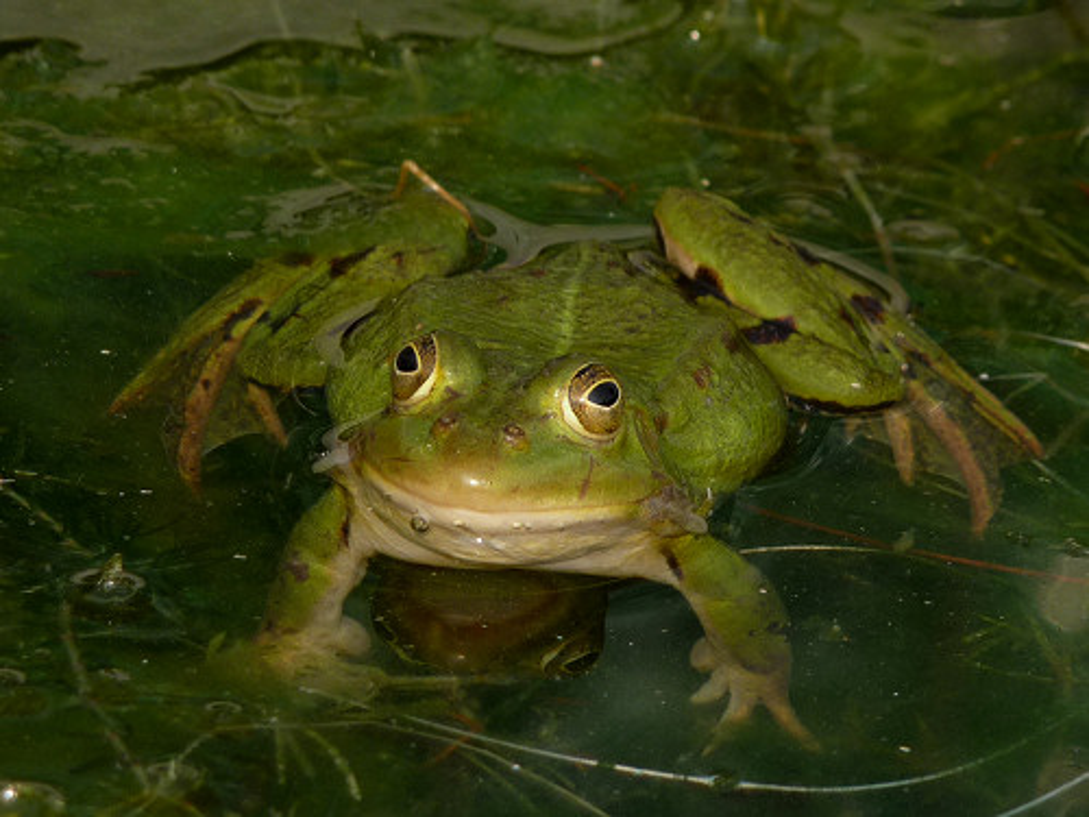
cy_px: 408
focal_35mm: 280
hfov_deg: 7.1
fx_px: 8809
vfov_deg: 5.3
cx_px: 544
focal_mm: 47
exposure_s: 1/320
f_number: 4.9
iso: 100
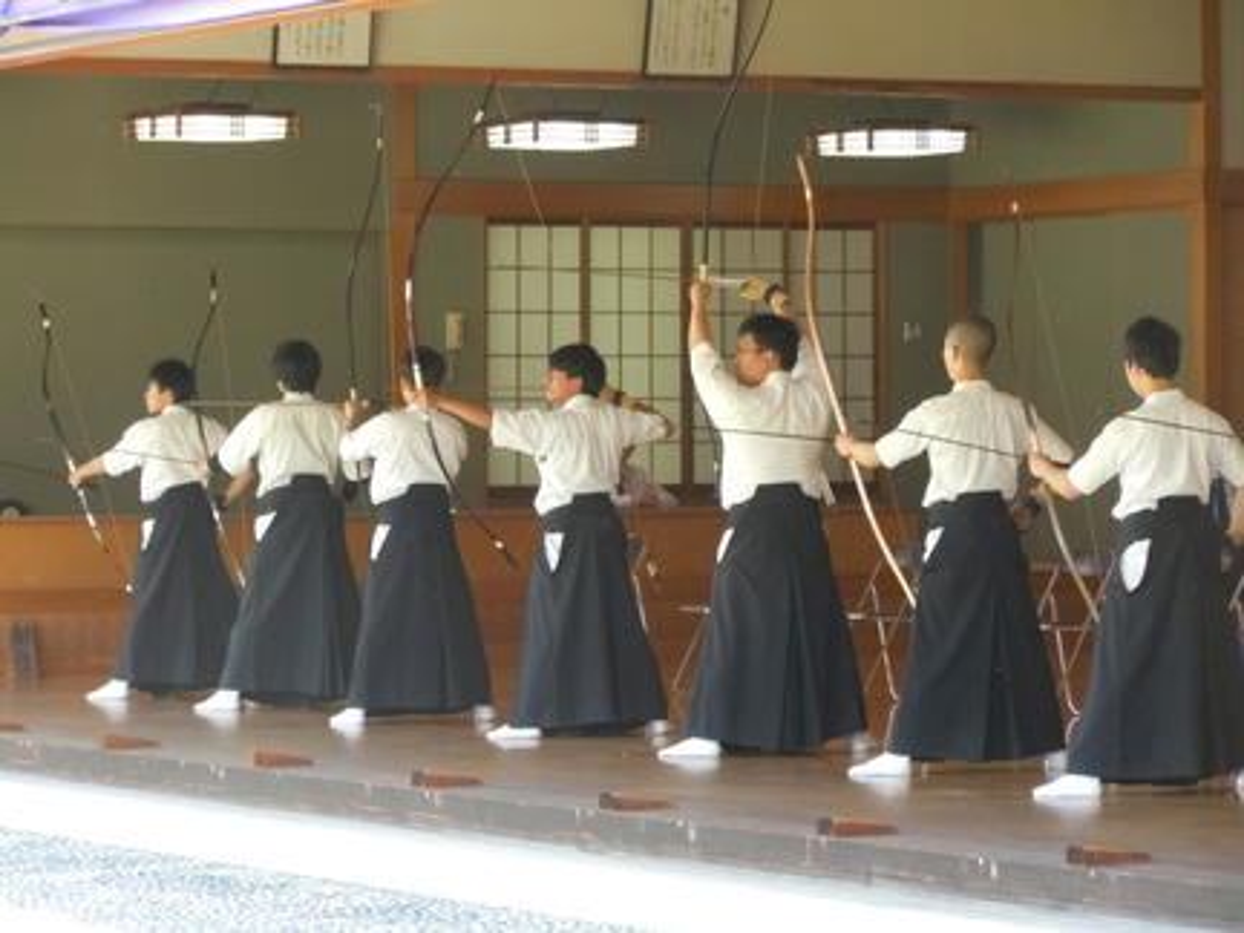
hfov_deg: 11.9
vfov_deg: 8.9
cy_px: 466
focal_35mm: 166
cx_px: 622
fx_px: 5966
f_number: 5.5
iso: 640
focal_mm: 29.8
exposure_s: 1/100
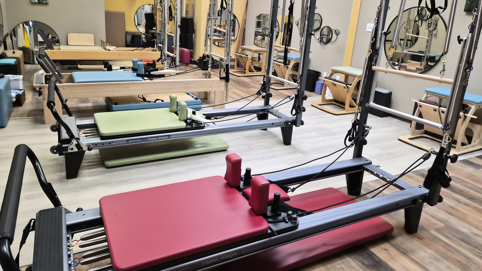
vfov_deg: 44.2
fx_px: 332
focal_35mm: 26
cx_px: 232
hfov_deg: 71.9
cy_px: 109
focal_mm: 5.4
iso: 400
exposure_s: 1/120
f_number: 1.8
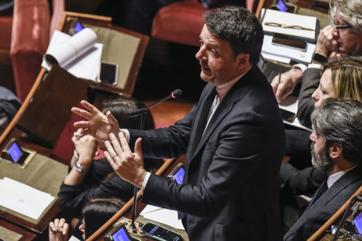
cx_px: 181
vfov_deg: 6.9
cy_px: 120
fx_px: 2010
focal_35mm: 200
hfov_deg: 10.3
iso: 3200
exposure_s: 1/125
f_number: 5
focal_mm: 200
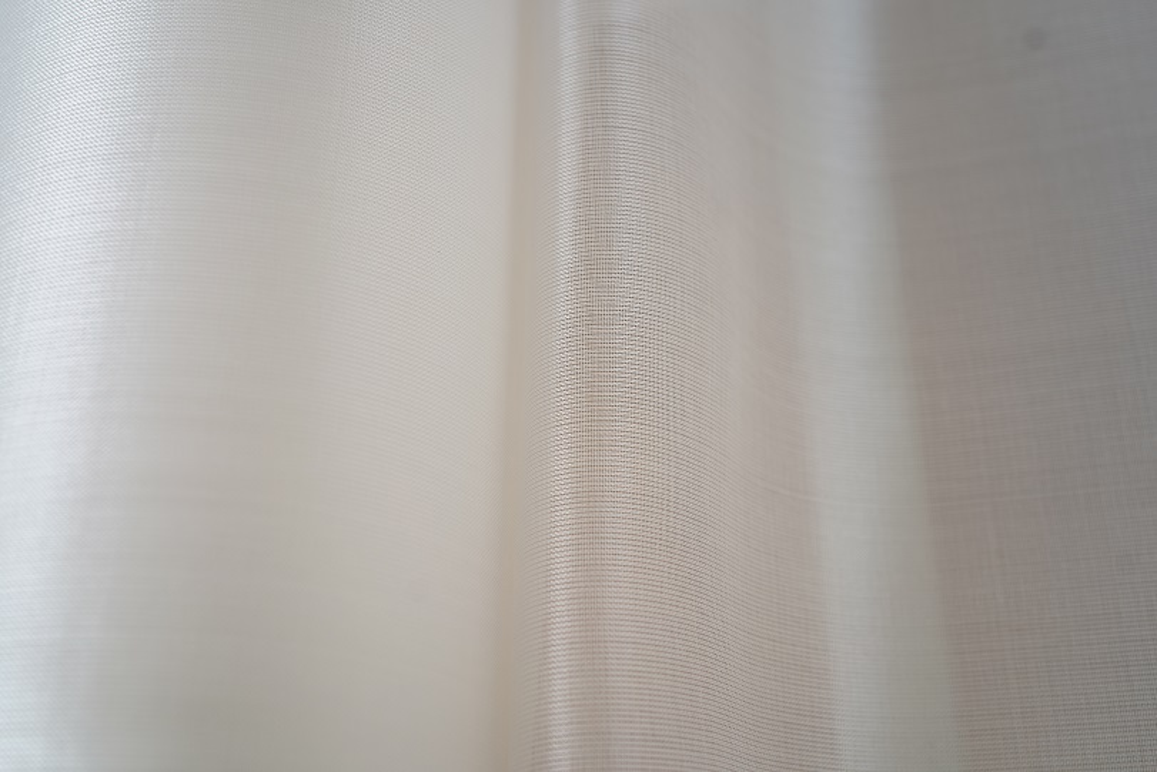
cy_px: 386
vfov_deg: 29.9
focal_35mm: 45
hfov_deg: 43.6
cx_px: 578
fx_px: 1446
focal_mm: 45
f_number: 4
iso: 250
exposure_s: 1/100
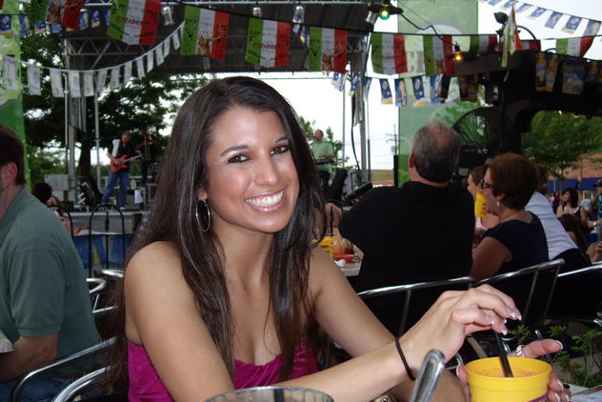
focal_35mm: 40
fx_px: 669
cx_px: 299
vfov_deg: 33.4
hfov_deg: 48.4
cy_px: 179
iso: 50
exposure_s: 1/160
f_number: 2.8
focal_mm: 7.9
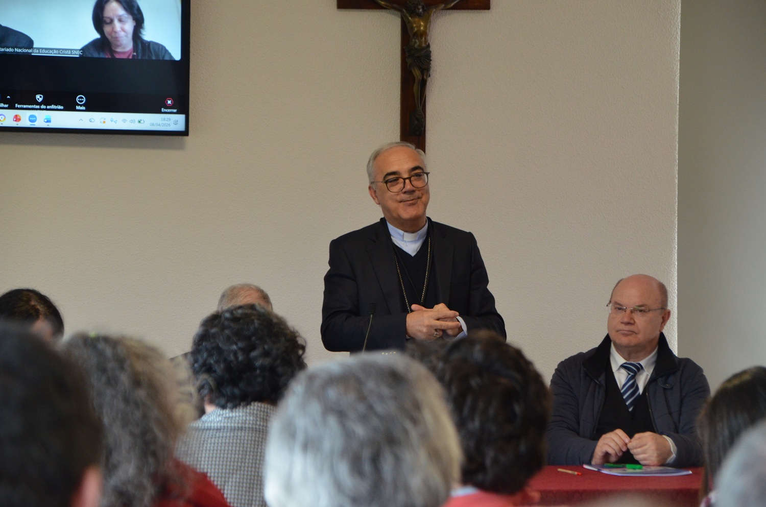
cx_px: 383
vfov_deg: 9.3
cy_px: 254
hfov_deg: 14.0
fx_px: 3121
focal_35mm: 147
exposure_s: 1/80
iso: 1600
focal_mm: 98
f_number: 5.6
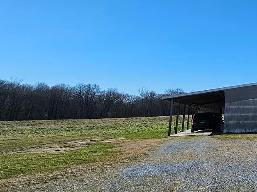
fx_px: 319
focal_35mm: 43
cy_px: 34
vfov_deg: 32.5
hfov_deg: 28.7
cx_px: 383
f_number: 2.2
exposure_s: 1/3042
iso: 50
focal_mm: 2.2
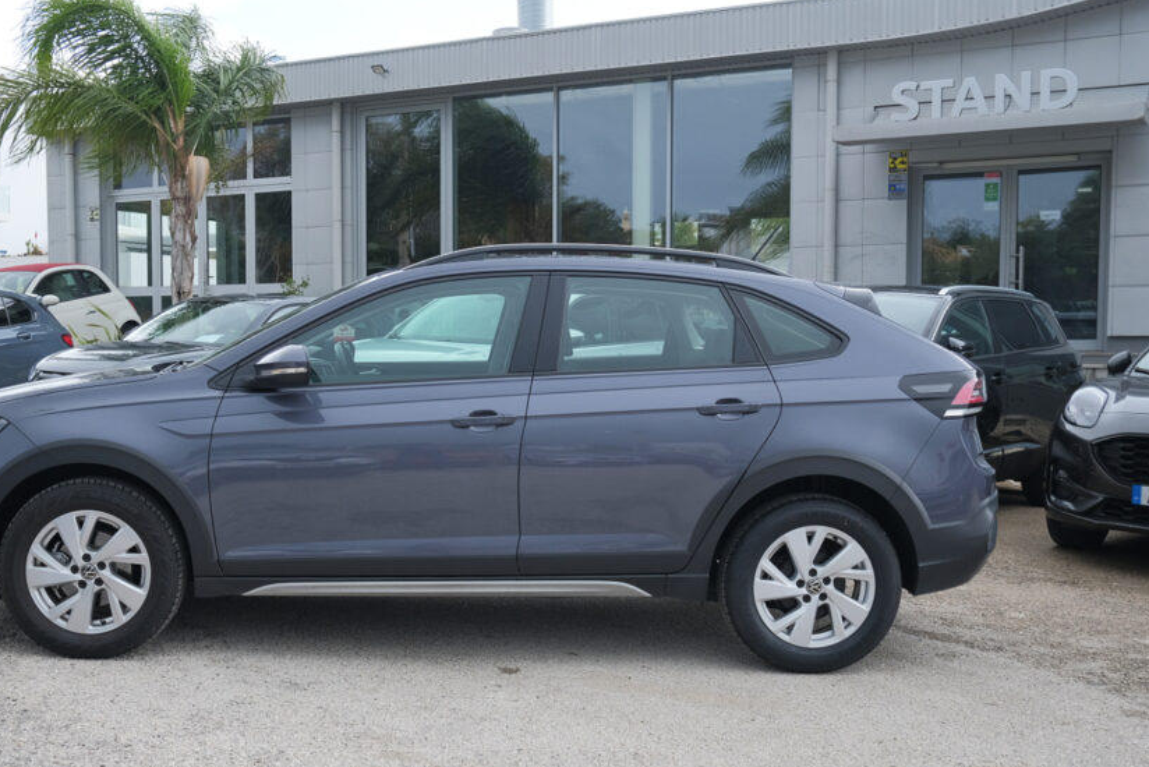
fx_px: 1309
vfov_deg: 32.6
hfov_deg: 47.1
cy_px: 439
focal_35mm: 41
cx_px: 460
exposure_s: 1/100
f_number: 9
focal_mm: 22.1
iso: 400
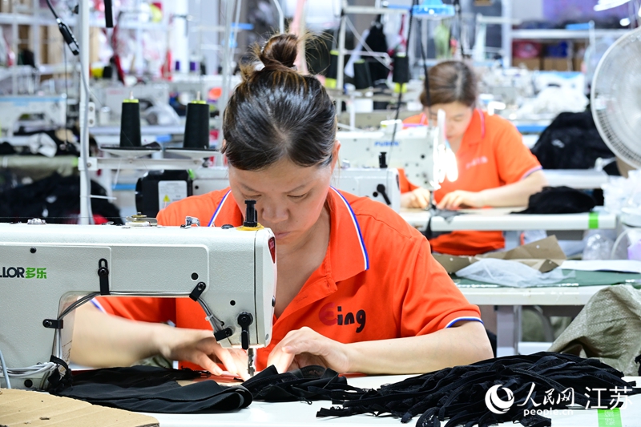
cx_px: 320
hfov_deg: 16.1
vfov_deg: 10.7
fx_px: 2270
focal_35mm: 128
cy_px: 214
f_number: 9
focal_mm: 85
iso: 1000
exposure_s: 1/10
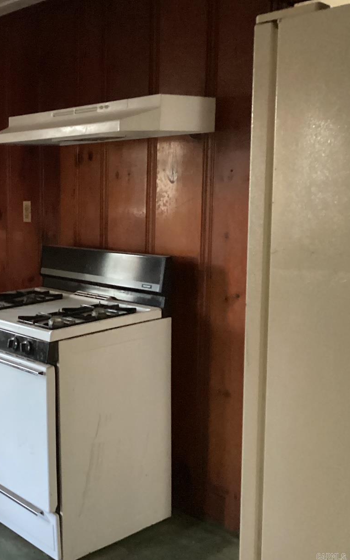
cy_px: 281
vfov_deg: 45.3
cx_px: -12
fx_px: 671
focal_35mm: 44
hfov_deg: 27.3
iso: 640
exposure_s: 1/17
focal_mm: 3.3
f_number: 2.4
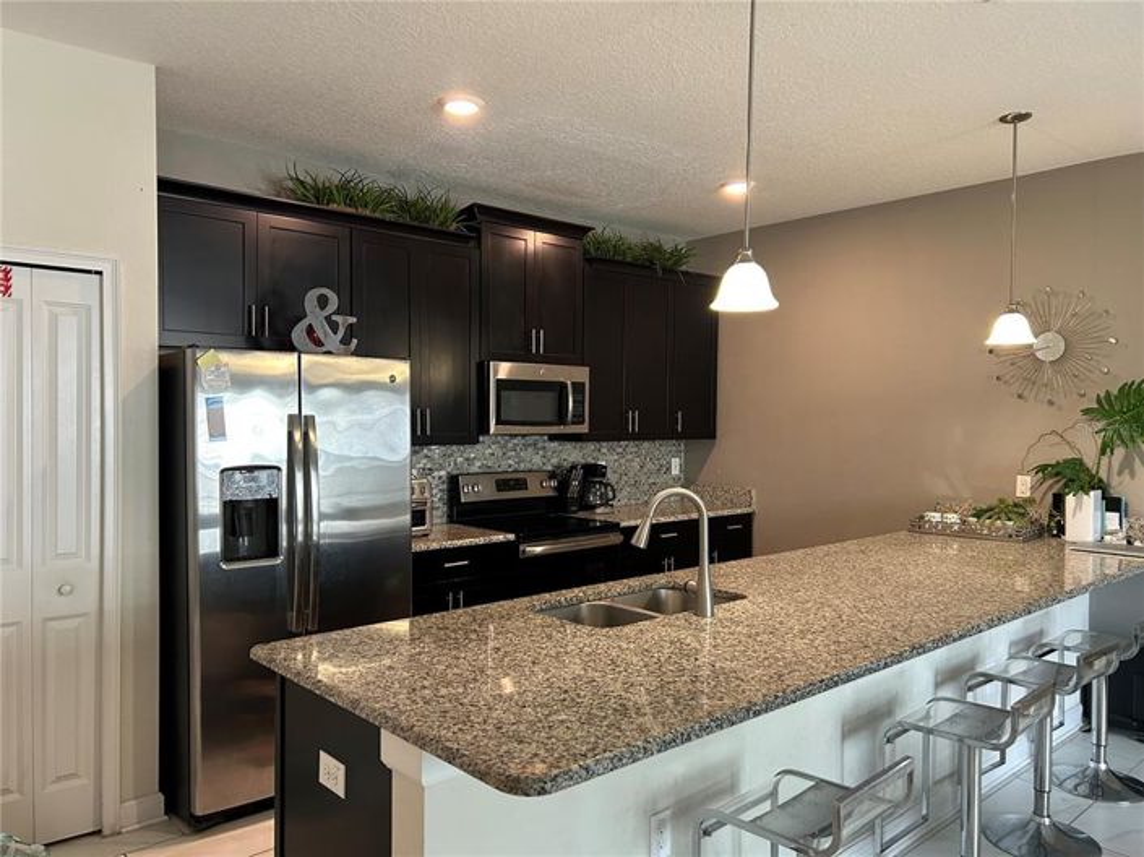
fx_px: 859
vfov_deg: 53.0
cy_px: 428
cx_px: 572
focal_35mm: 26
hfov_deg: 67.3
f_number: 1.5
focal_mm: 5.7
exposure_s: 1/60
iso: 200
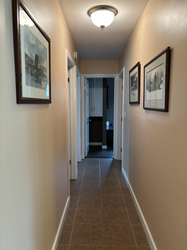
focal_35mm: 26
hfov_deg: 53.1
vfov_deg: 67.3
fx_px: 187
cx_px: 94
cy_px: 125
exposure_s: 1/60
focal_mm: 5.96
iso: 400
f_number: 1.6
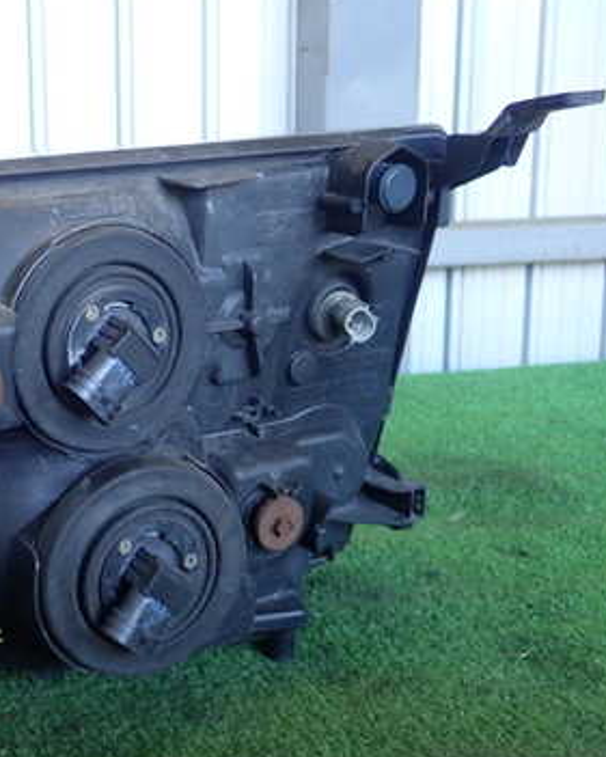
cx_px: 41
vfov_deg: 37.3
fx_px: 1120
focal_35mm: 50
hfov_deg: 28.9
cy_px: 371
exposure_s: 1/60
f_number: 2.3
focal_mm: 5.5
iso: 200
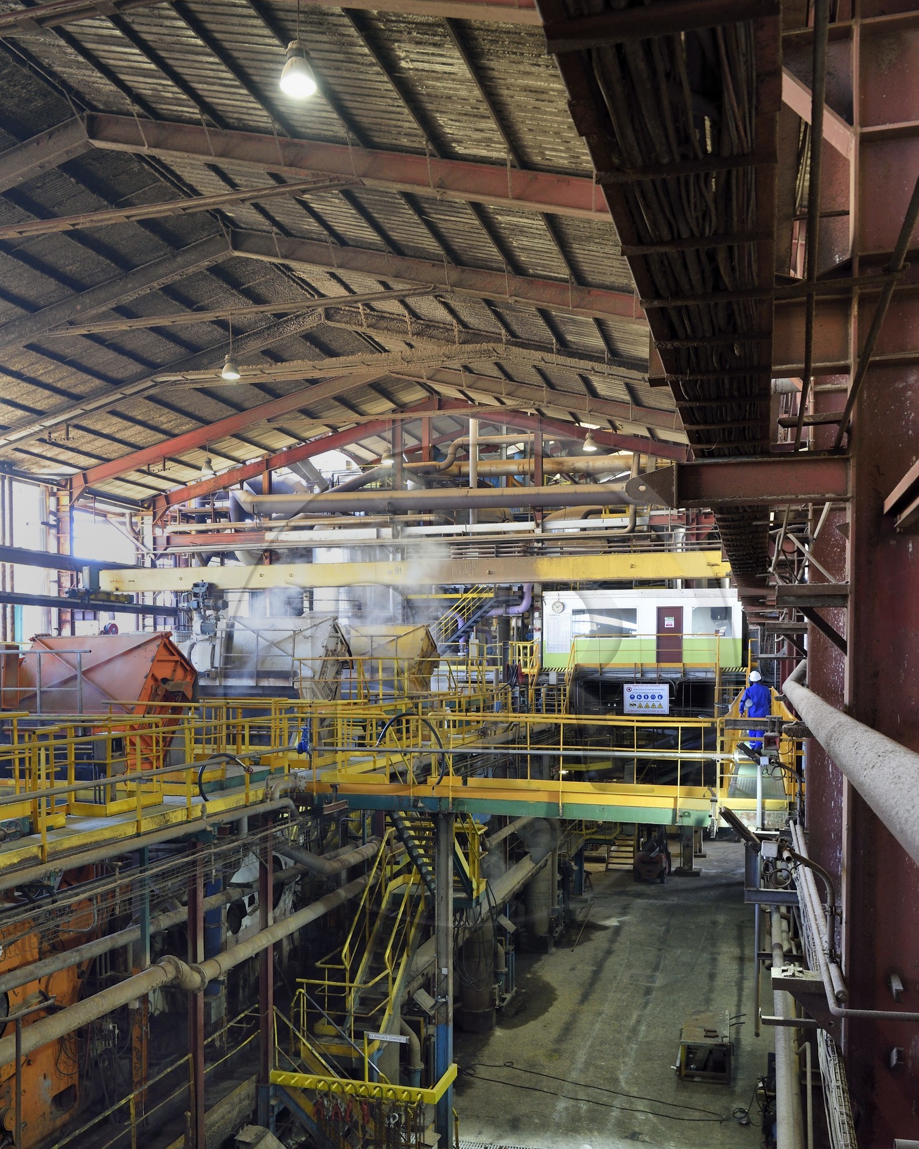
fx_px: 1088
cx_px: 465
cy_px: 686
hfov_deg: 45.8
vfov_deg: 55.3
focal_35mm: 32
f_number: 5.6
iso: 800
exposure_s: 1/40
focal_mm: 28
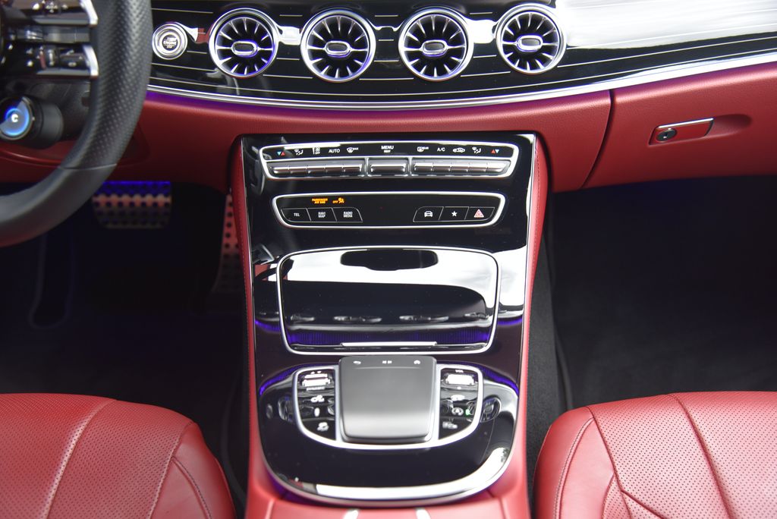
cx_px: 388
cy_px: 260
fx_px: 864
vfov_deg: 33.4
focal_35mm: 40
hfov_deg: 48.4
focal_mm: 40
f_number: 4
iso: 500
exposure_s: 1/15
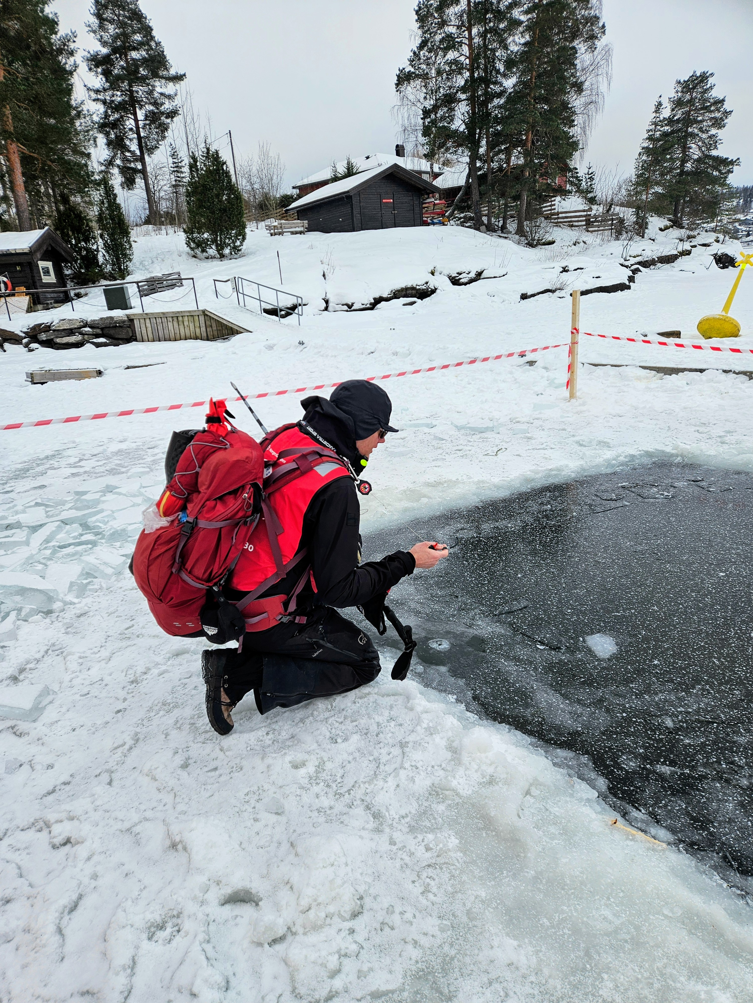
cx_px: 376
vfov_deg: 73.9
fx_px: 667
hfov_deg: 58.9
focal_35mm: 23
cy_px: 502
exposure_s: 1/297
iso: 25
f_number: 1.8
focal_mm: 5.4
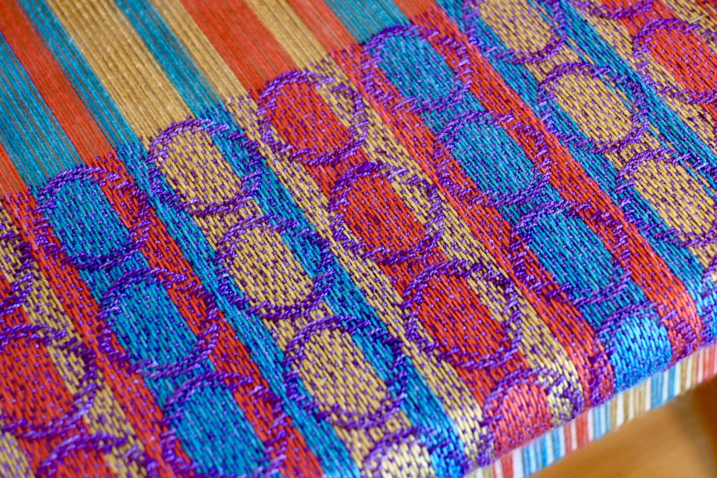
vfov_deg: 19.7
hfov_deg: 29.2
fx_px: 1374
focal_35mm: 69
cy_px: 239
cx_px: 358
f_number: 6
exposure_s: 1/60
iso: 4000
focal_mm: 46
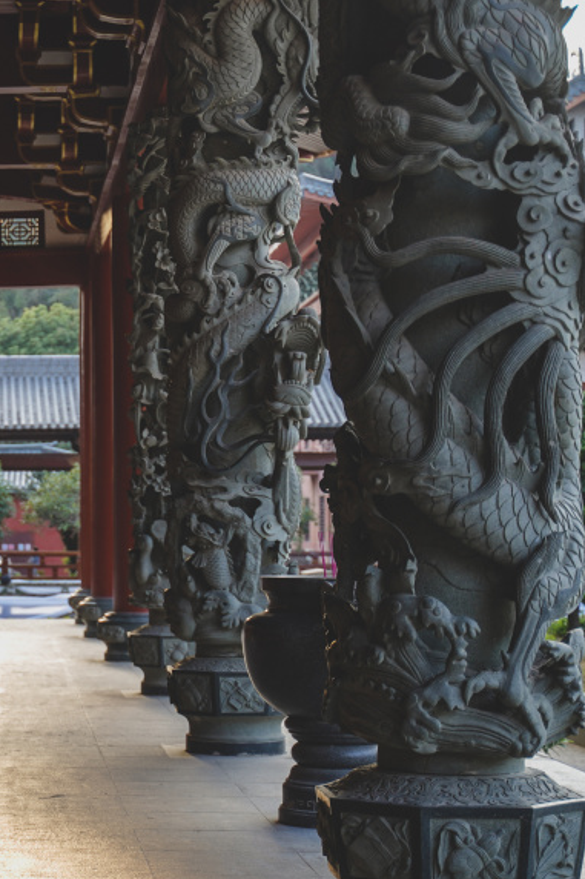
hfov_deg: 15.3
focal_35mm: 85
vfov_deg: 23.9
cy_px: 466
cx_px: -192
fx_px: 2073
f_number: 2.8
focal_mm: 45
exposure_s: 1/125
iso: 80
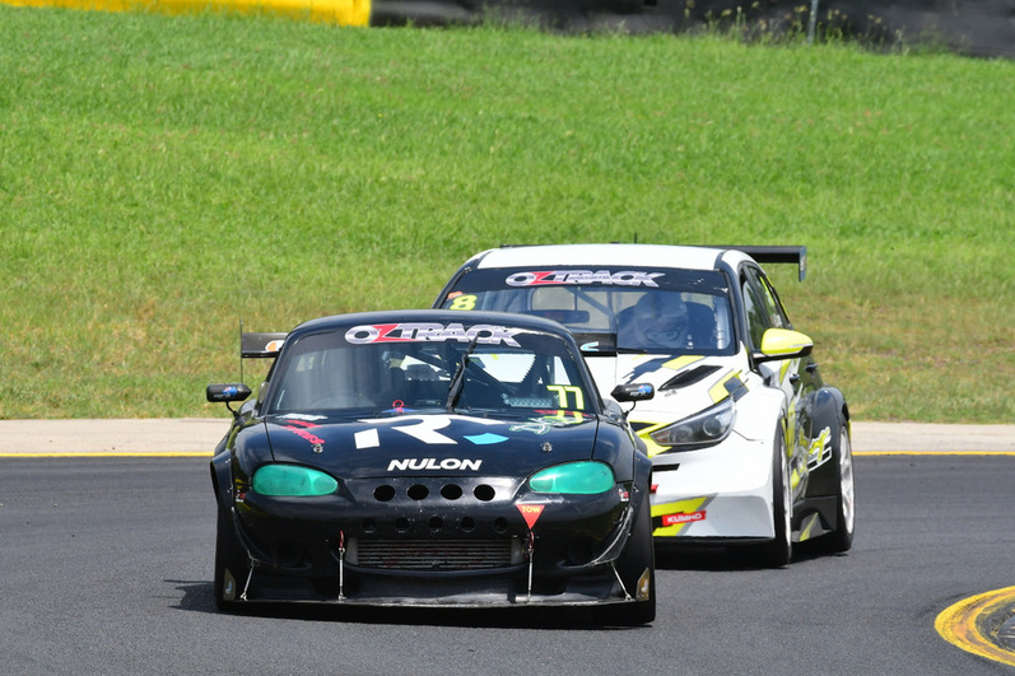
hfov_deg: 4.0
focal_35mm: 512
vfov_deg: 2.7
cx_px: 507
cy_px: 339
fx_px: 14432
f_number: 14
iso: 640
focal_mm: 340
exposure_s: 1/640
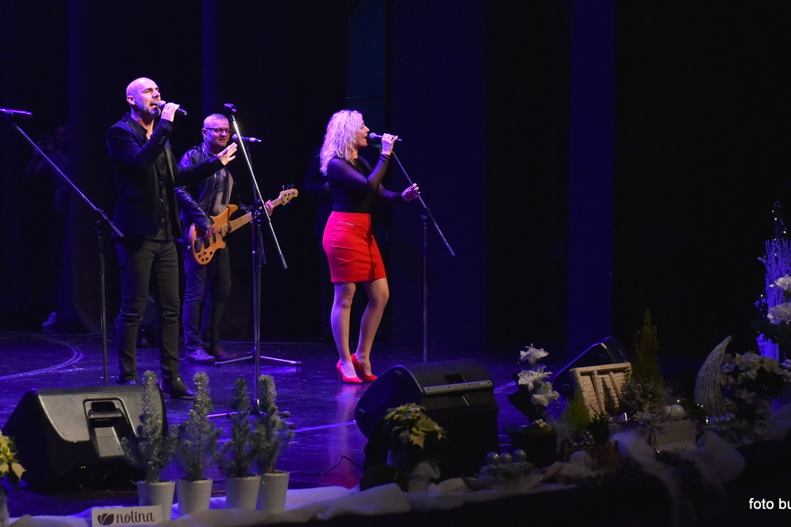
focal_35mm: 75
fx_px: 1648
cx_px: 403
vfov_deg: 18.2
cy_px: 246
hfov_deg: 27.0
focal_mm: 70
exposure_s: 1/200
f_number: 4.5
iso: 1600
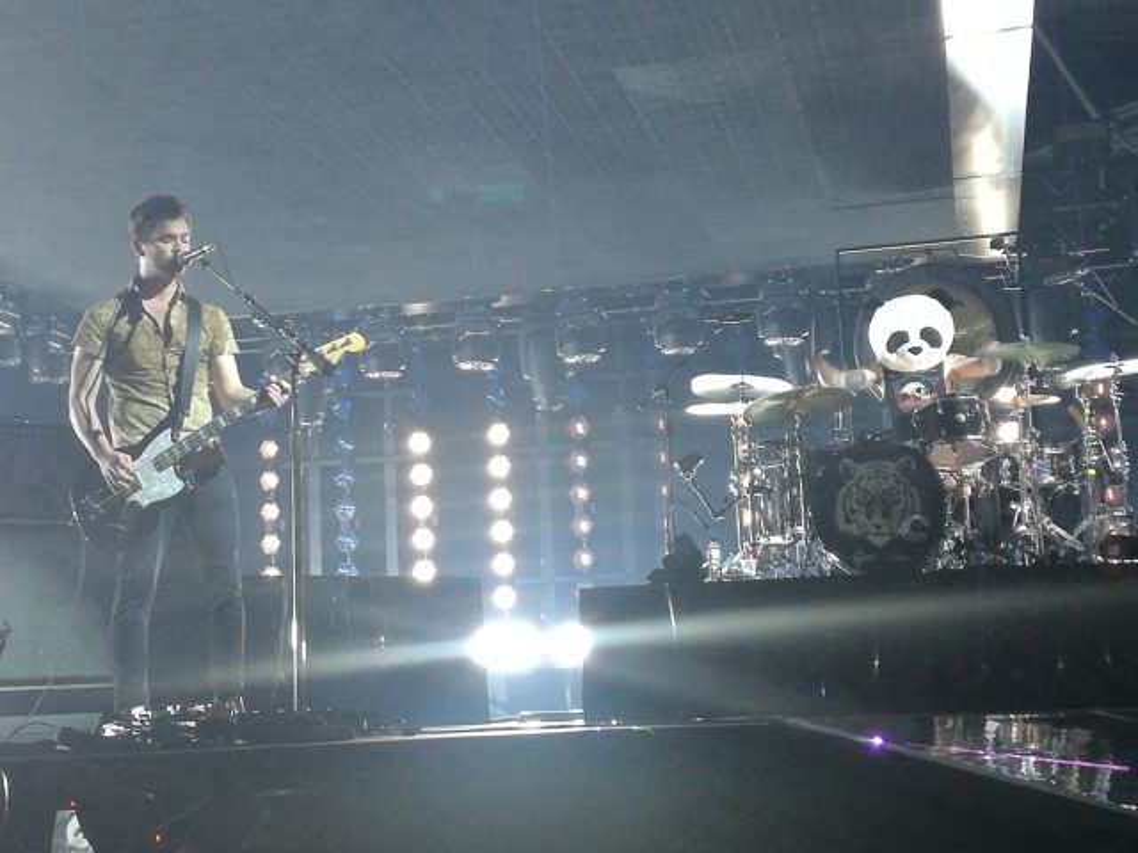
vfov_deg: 26.1
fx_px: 1841
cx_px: 569
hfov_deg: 34.3
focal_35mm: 56
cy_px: 426
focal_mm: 3.79
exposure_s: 1/33.3
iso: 200
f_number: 2
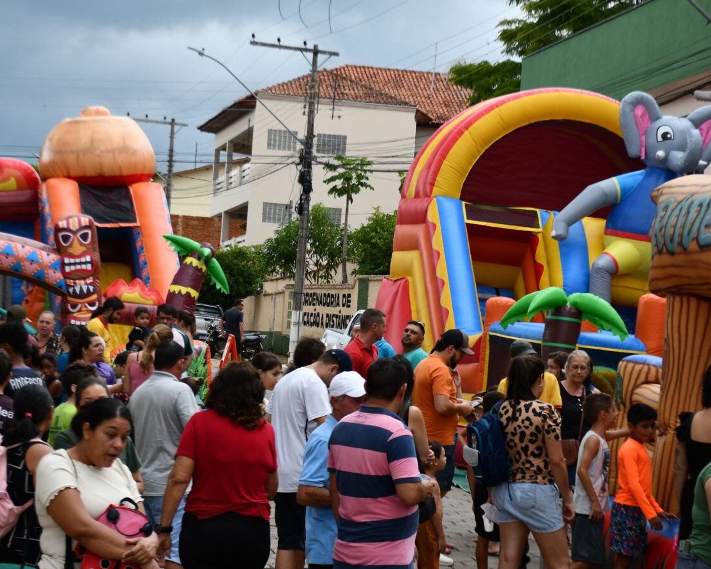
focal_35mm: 101
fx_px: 2126
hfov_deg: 19.0
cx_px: 298
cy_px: 270
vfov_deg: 15.2
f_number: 6.3
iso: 200
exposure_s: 1/250
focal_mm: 52
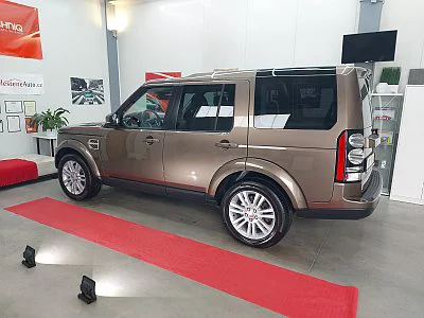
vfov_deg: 56.8
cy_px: 159
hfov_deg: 71.6
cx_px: 212
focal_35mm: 24
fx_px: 294
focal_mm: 5.23
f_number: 1.8
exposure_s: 1/50
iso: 80
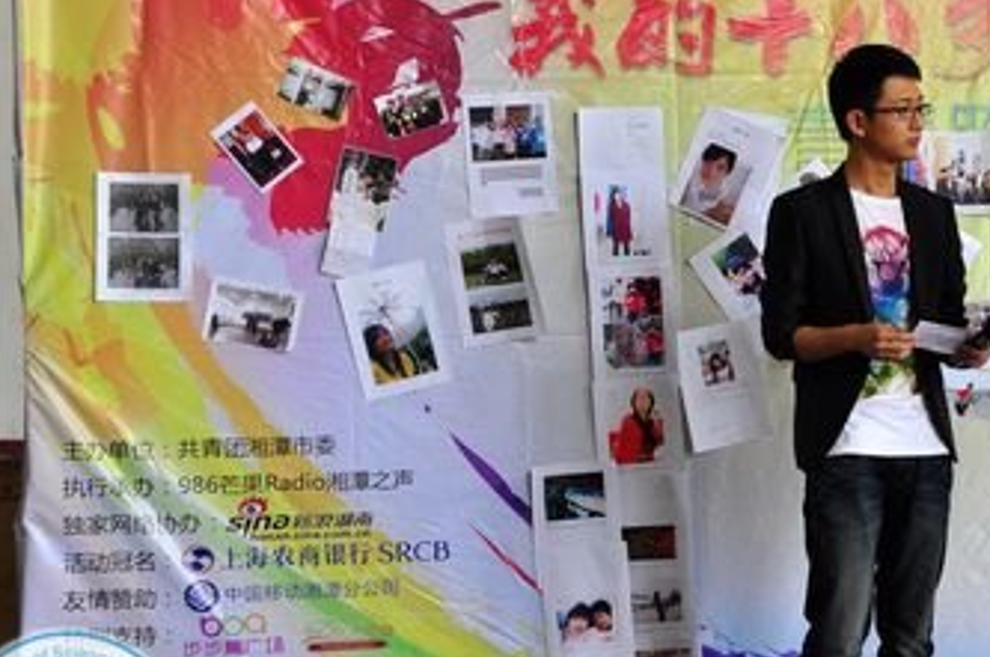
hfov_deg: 23.8
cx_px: 832
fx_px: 2304
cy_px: 302
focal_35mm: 84
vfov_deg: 16.2
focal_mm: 31
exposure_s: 1/40
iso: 500
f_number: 4
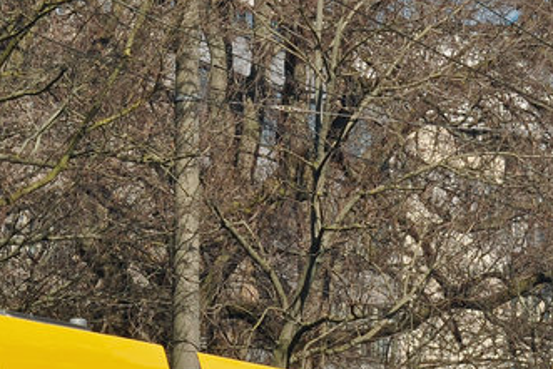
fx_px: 4841
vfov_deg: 4.4
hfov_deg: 6.5
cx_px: 63
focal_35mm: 315
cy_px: 373
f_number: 6.3
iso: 200
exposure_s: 1/1000
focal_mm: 58
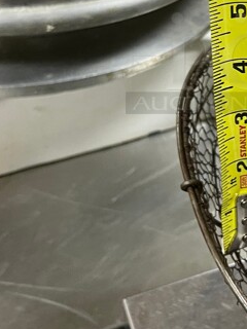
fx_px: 628
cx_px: 241
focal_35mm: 66
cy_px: 60
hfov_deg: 21.5
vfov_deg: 28.7
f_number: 1.6
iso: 200
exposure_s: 1/60
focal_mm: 5.1
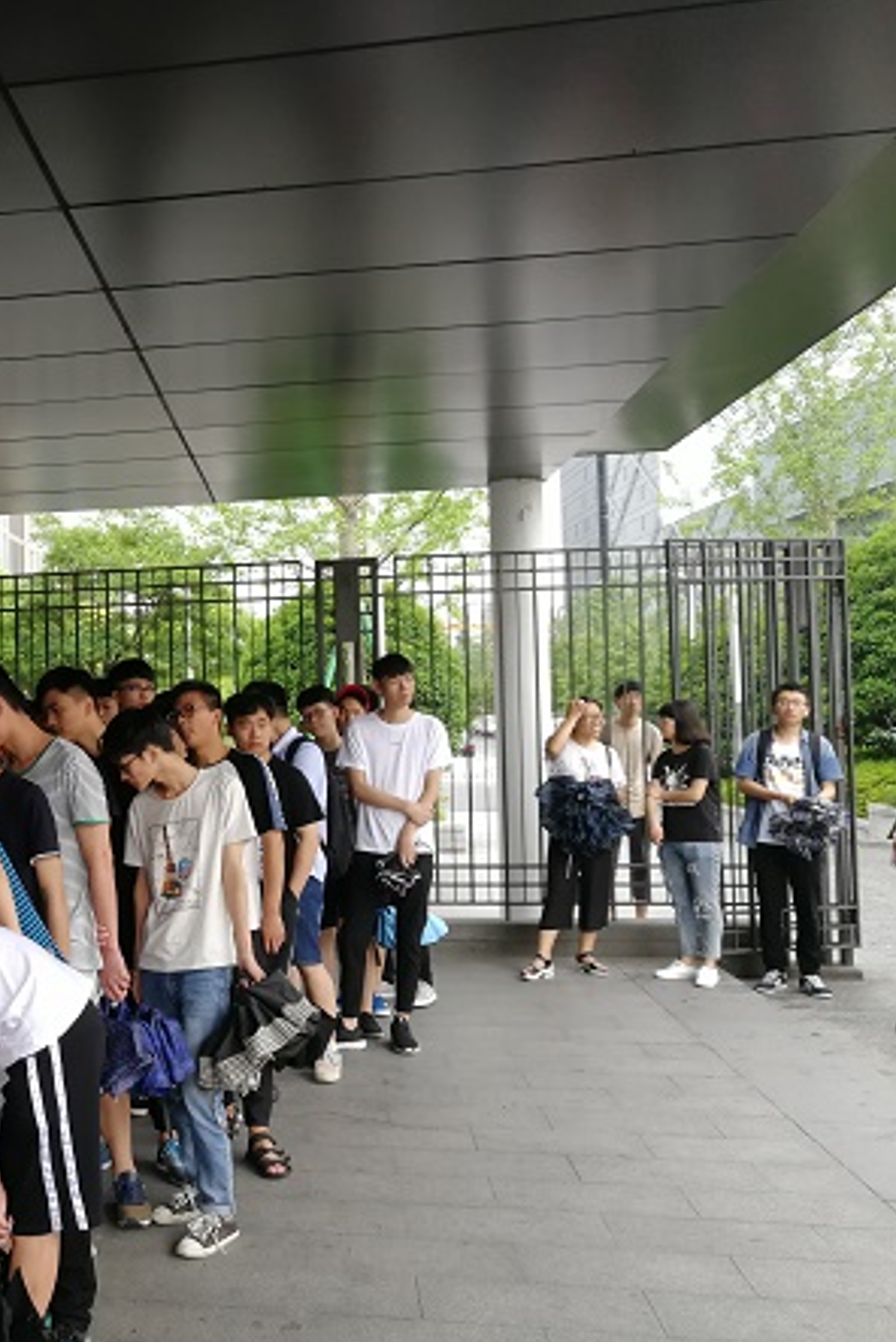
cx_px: 15
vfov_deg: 50.7
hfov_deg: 32.5
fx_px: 1416
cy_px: 669
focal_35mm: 38
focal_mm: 3.84
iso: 125
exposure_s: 1/100
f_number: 2.2
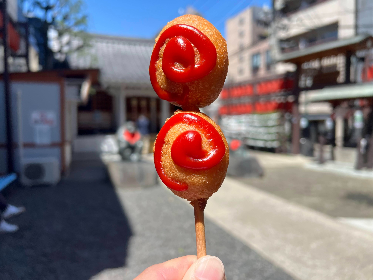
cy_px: 140
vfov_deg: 53.1
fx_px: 280
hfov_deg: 67.3
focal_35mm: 26
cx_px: 186
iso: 50
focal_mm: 5.7
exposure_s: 1/2695
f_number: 1.5
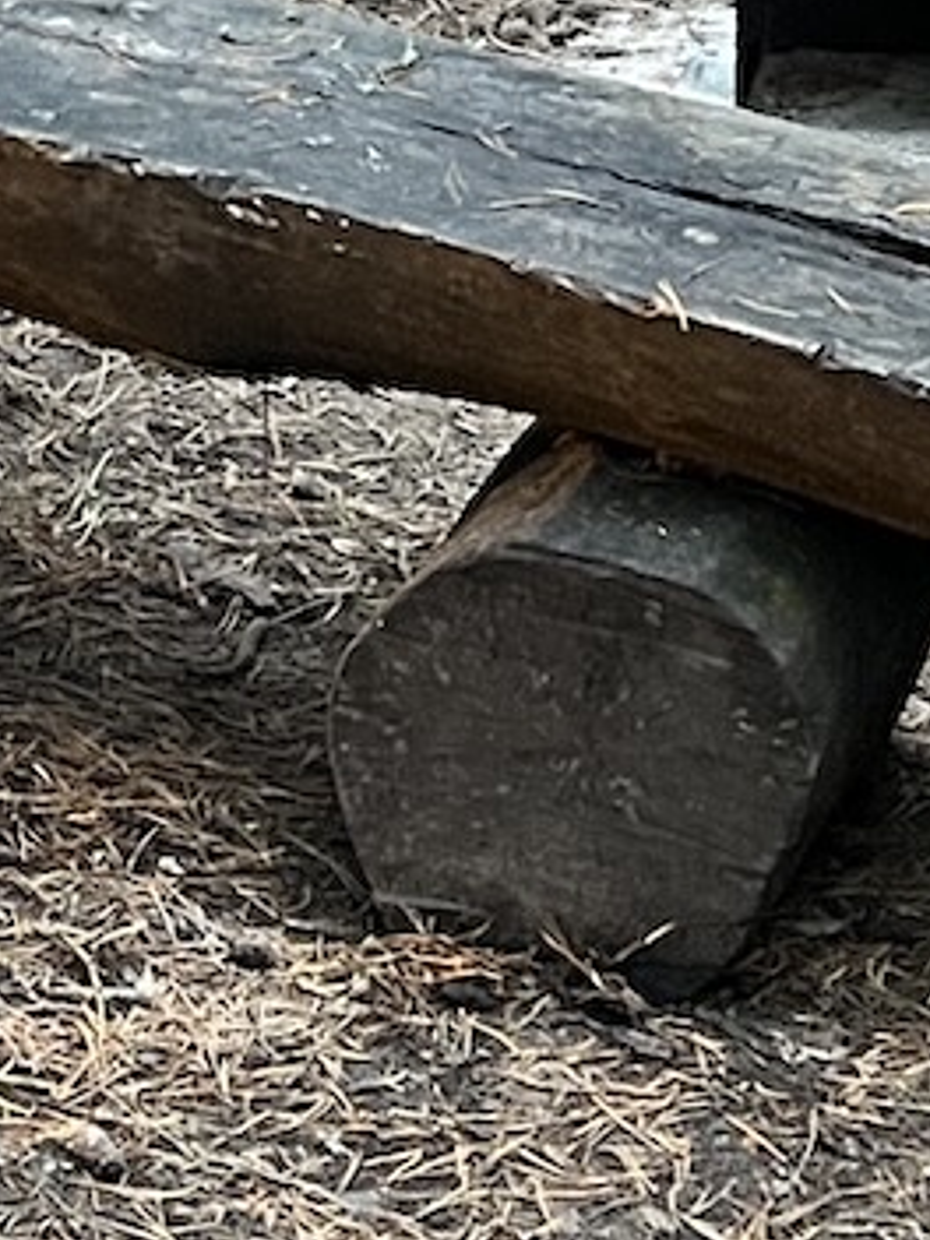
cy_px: -867
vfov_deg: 12.8
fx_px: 5087
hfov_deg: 10.3
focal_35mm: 142
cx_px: -42
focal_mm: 5.1
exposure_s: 1/38
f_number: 1.6
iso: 640
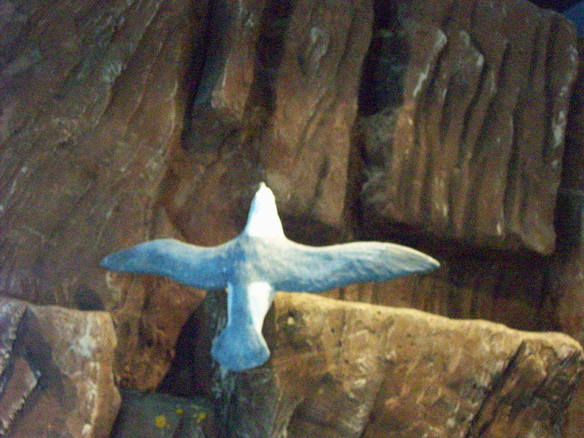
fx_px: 945
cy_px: 219
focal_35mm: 56
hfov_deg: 34.3
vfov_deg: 26.1
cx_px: 292
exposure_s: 1/23.8
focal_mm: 9.4
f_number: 3.4
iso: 800
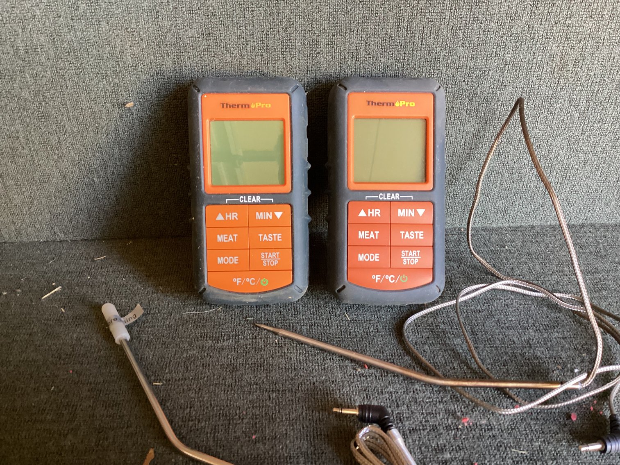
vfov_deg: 45.4
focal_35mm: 31
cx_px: 310
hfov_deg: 58.3
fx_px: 555
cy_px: 232
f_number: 2.4
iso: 320
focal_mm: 3.3
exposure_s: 1/50
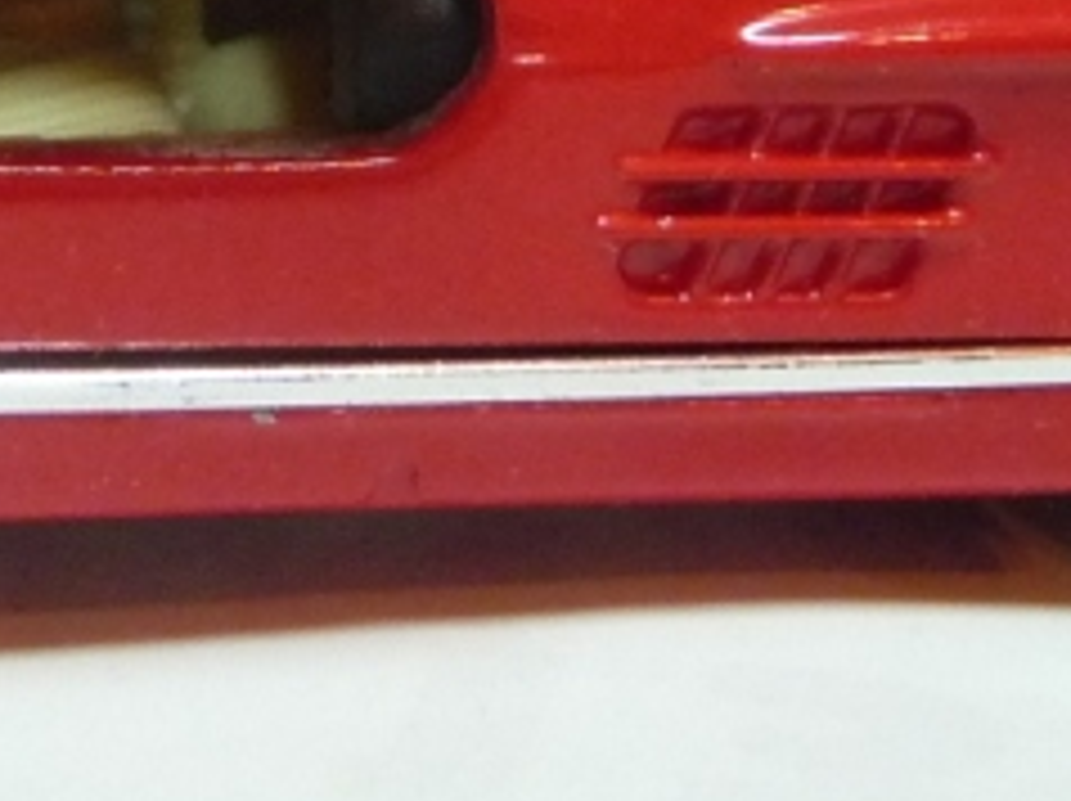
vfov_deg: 9.5
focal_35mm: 155
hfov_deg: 12.6
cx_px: 90
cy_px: -32
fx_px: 4791
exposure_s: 1/30
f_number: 3.7
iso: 400
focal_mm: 6
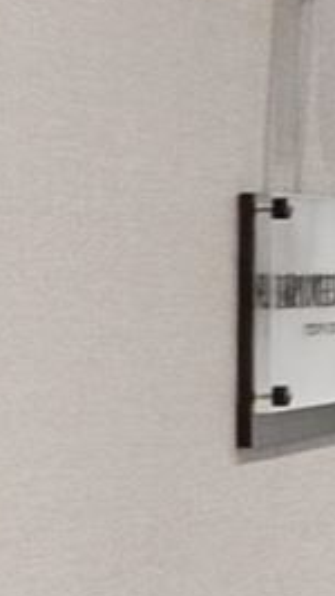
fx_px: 3430
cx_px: 3375
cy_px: 395
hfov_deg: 3.0
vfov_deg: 9.9
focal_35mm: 217
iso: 320
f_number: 8
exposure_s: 3.2
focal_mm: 12
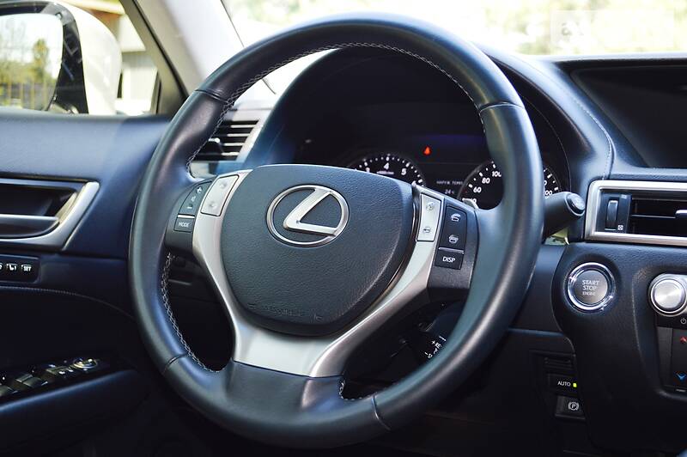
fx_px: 972
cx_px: 344
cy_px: 228
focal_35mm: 51
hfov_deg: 38.9
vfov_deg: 26.4
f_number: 5
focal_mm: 34
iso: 400
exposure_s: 1/80
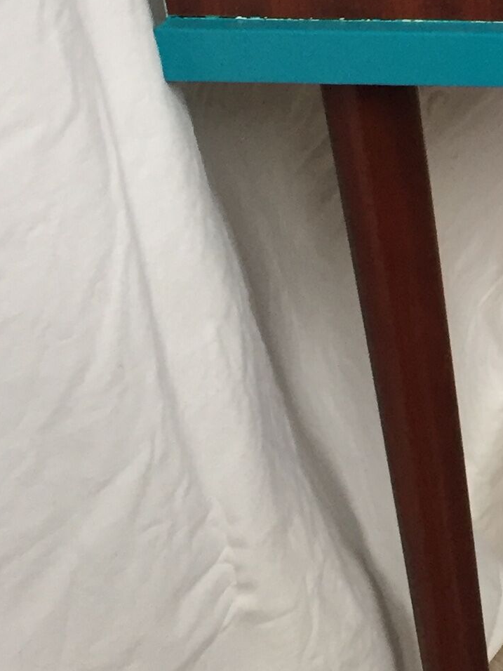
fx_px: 1918
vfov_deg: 19.5
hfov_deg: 13.9
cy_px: 92
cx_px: 794
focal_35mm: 99
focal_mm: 4.15
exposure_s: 1/33
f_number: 2.2
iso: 160
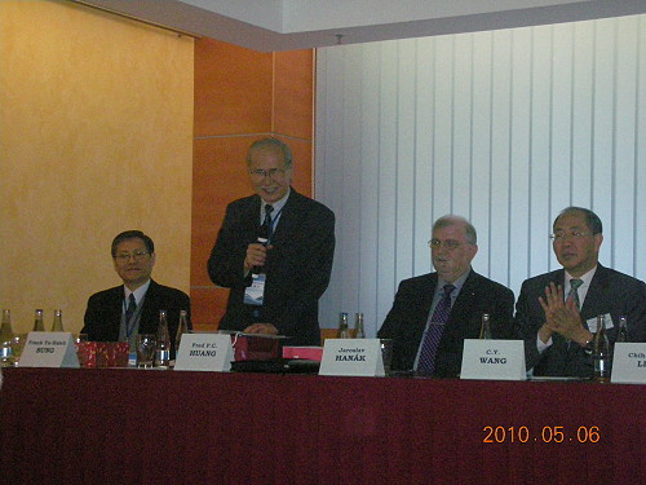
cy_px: 242
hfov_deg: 22.8
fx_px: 1605
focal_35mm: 86
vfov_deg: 17.2
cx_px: 323
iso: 800
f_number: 4.5
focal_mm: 14.3
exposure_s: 1/120
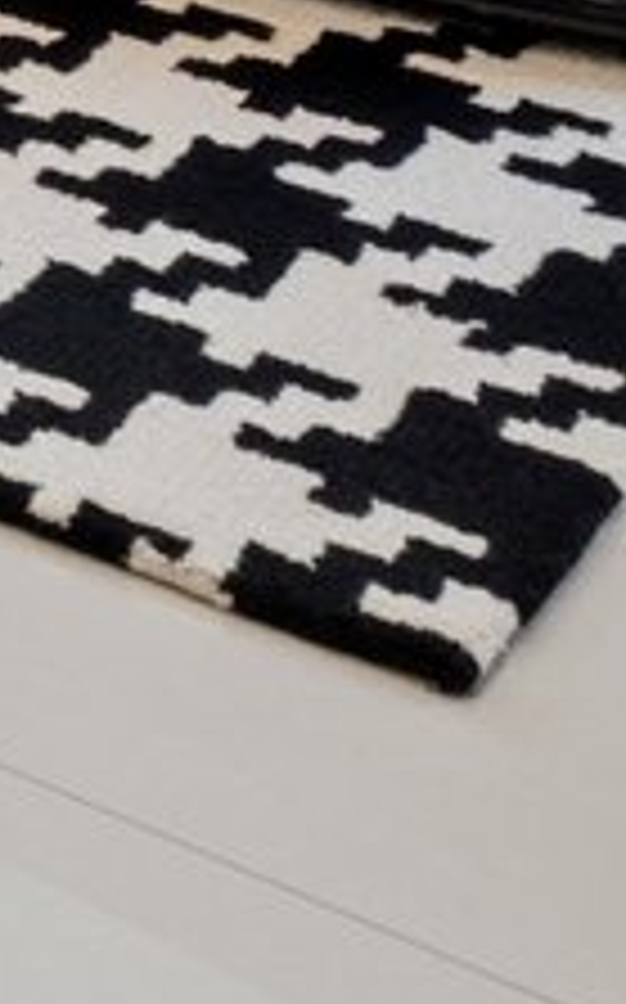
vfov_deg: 10.6
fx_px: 4102
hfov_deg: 7.0
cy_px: -1848
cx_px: -1747
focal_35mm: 150
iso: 200
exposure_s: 1/125
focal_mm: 16
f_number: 8
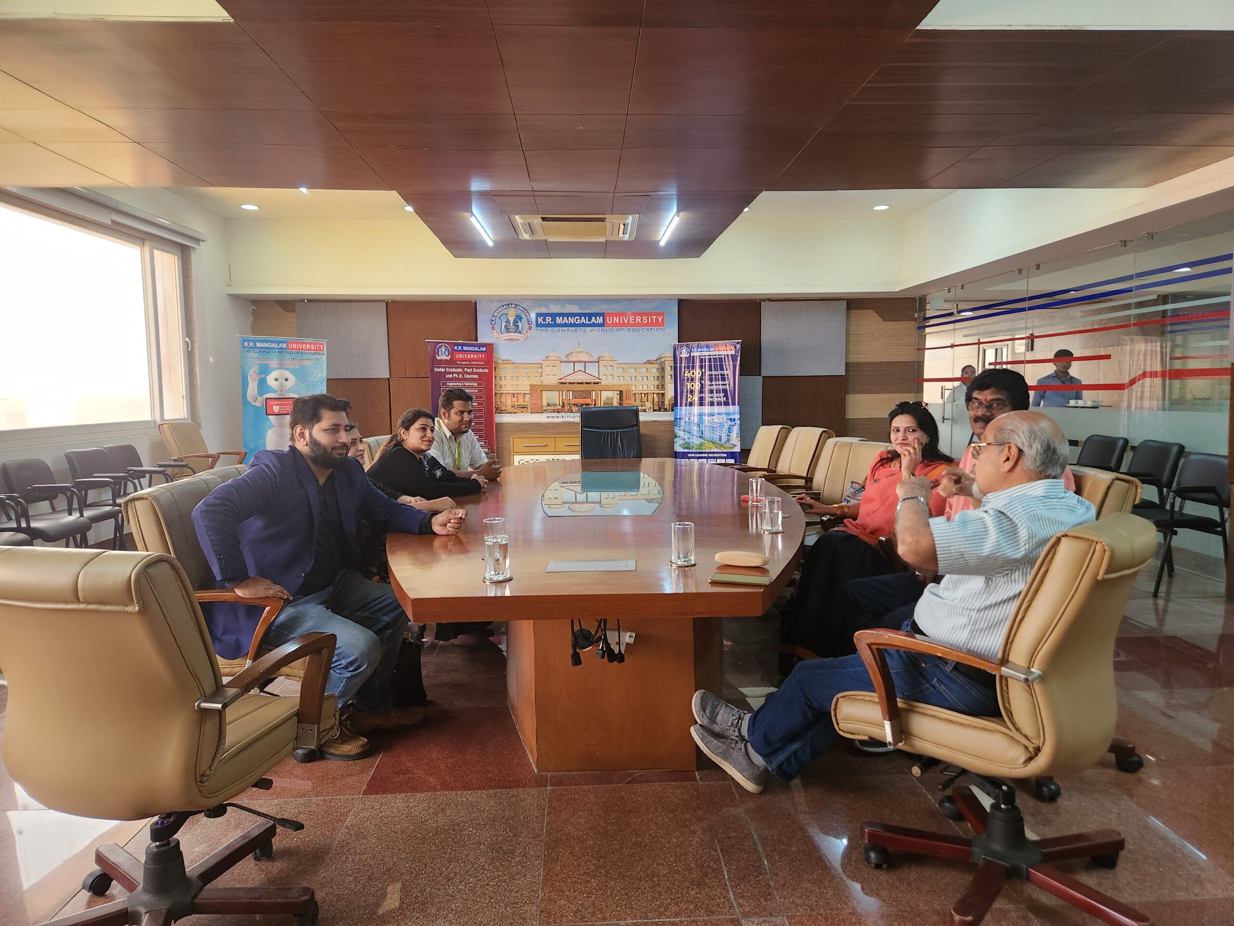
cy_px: 463
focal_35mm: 23
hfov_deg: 73.9
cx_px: 617
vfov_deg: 58.9
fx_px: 820
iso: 400
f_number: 1.8
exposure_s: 1/100
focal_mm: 5.4
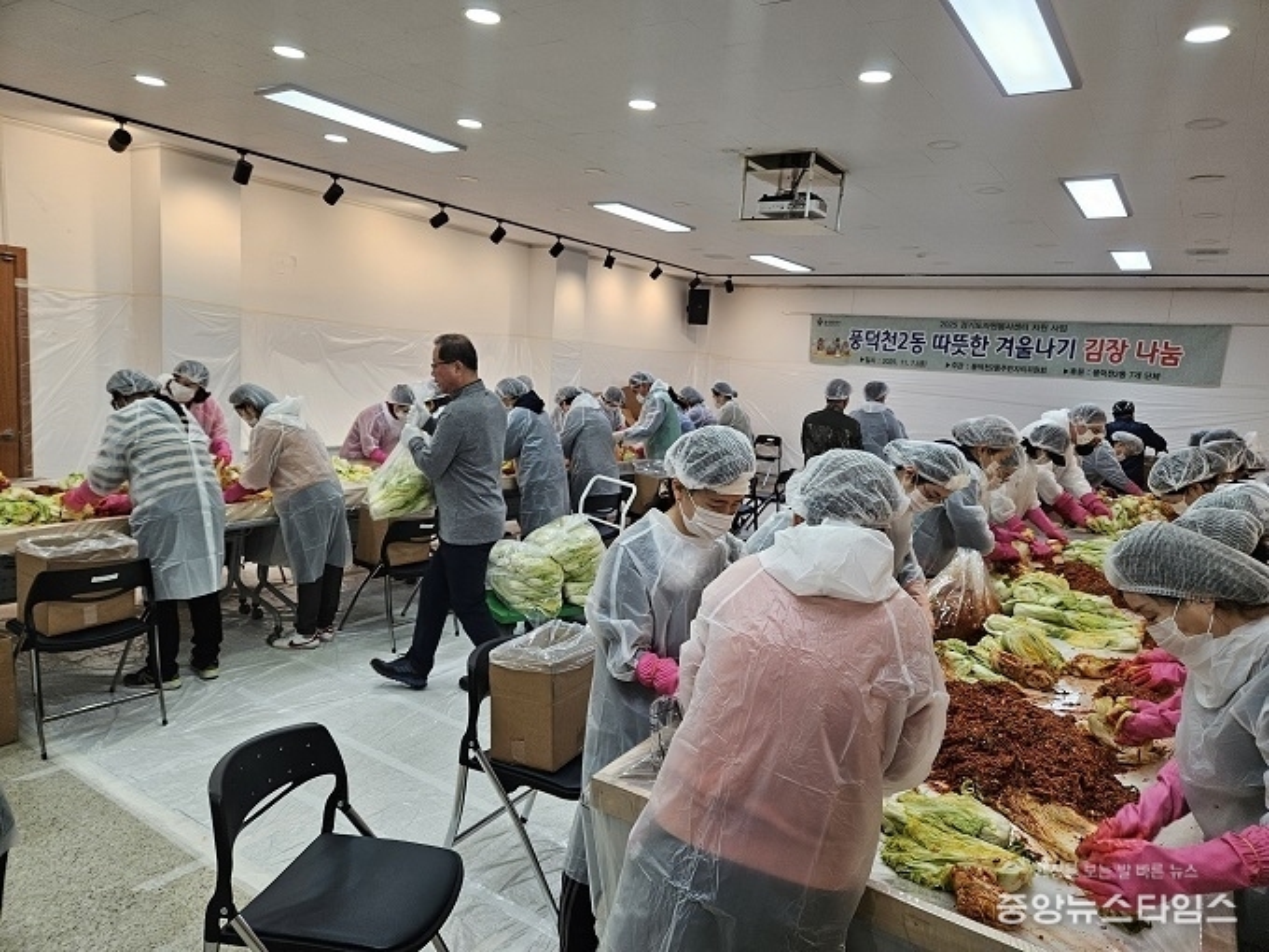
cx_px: 634
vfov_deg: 58.9
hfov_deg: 73.9
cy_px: 476
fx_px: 843
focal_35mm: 23
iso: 80
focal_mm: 5.4
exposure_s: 1/120
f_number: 1.8
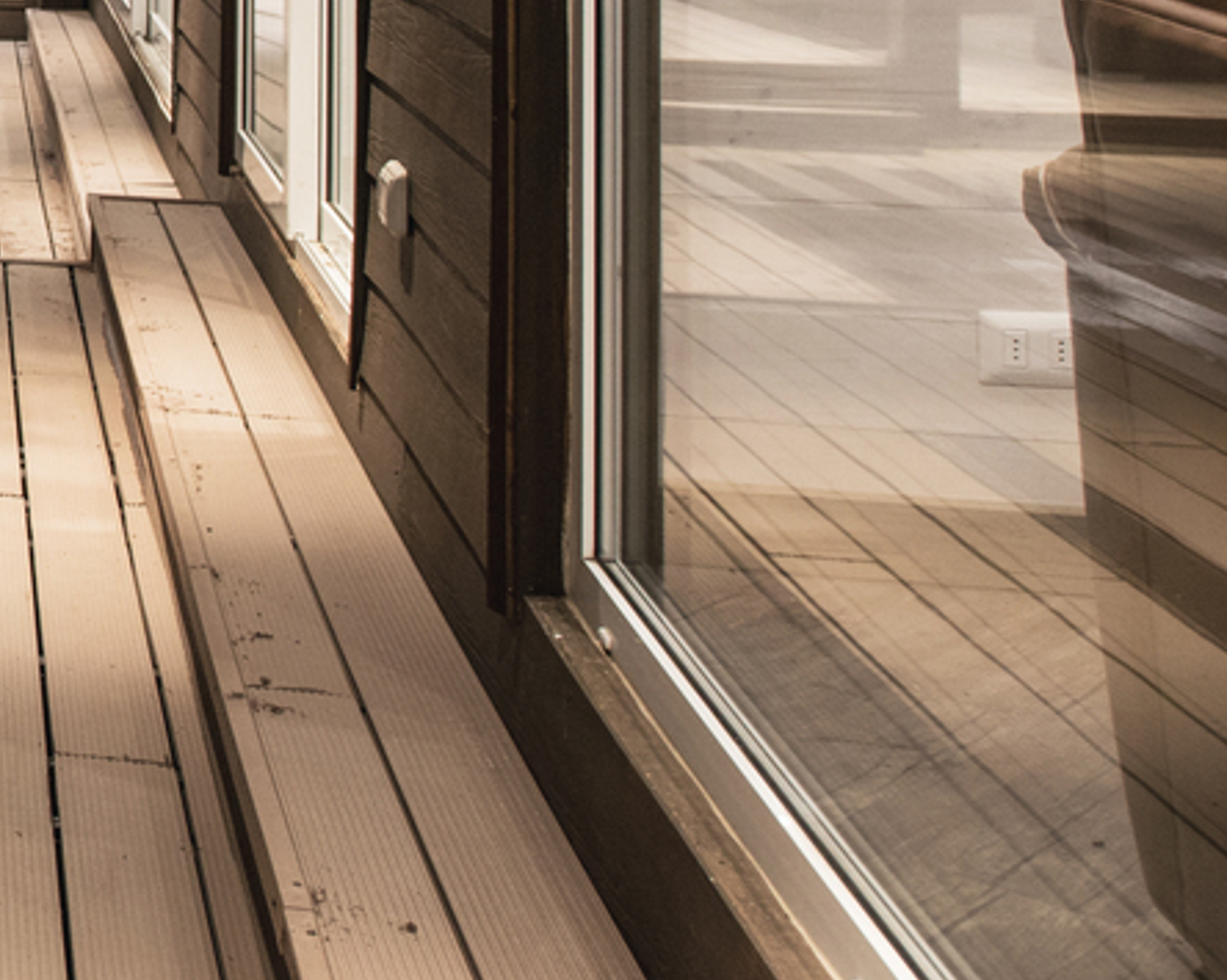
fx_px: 2759
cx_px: -763
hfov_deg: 20.3
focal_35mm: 76
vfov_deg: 18.8
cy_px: -259
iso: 1250
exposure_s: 1/4
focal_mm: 24
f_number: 5
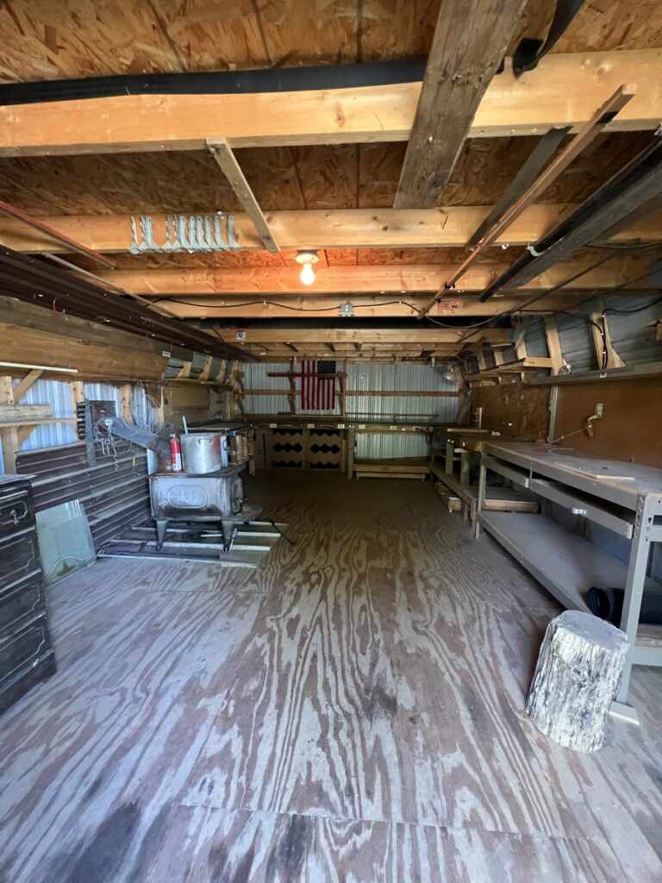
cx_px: 331
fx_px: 331
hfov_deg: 89.9
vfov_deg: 106.2
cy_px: 442
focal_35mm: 13
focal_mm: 1.57
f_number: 1.8
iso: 800
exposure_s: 1/60
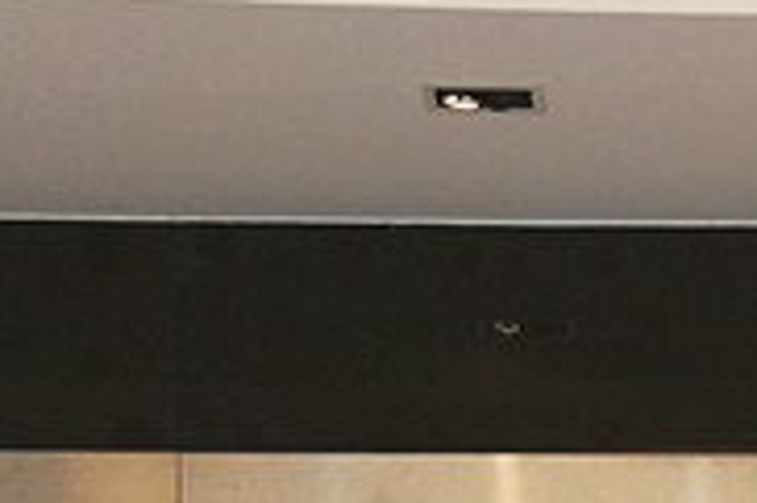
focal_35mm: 160
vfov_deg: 7.9
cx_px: 961
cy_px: 1201
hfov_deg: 12.5
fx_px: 3361
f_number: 2.2
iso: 125
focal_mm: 3.95
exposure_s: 1/50
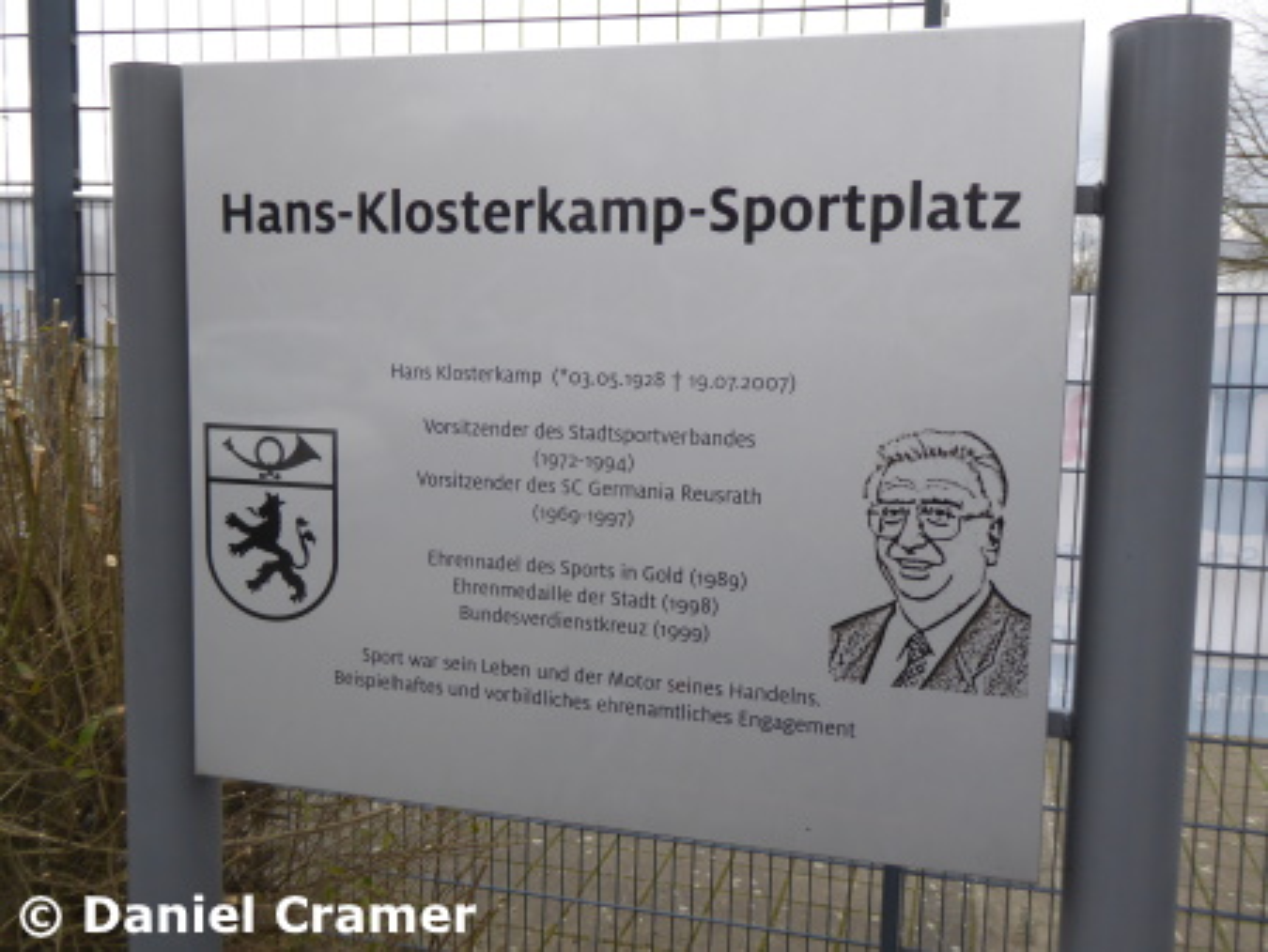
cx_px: 634
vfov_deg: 43.0
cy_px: 476
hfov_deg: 55.3
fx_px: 1209
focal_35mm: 33
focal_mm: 5.8
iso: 100
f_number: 3.6
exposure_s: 1/60
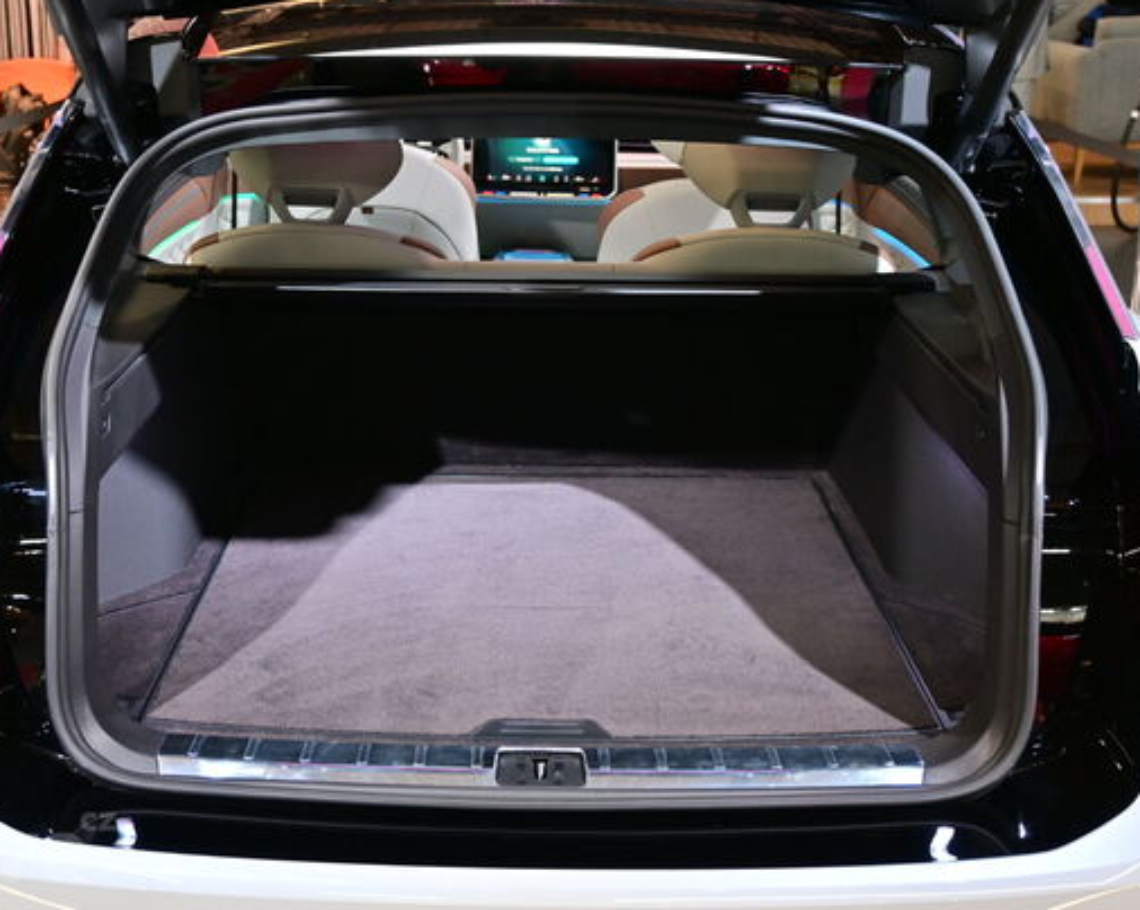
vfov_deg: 30.5
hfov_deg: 37.6
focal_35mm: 50
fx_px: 1671
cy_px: 452
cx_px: 514
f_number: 4.8
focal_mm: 29
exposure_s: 1/50
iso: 500
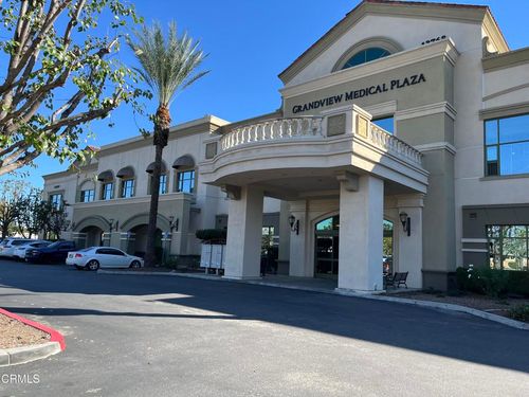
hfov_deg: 67.3
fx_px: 397
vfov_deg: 53.1
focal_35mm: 26
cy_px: 198
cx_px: 264
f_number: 1.6
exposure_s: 1/1106
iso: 50
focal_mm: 5.1
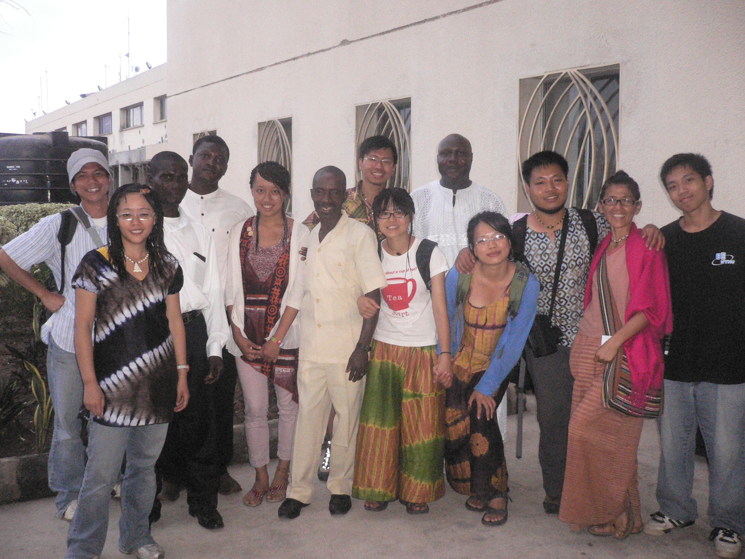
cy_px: 280
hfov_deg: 52.6
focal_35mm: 35
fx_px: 753
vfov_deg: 40.7
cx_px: 372
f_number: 2.8
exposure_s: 1/60
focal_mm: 5.8
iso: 400
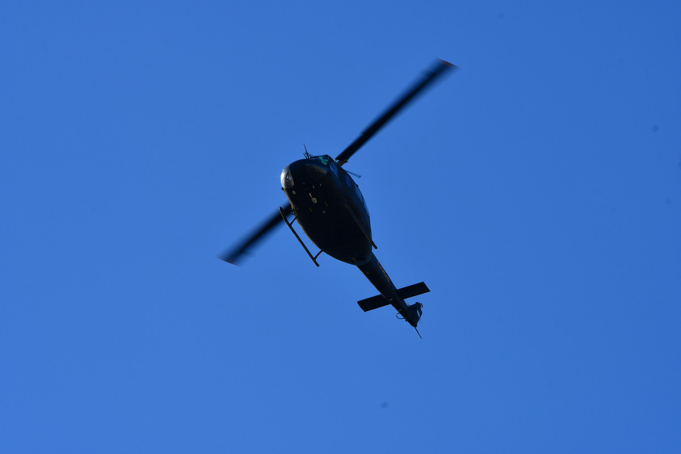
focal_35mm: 195
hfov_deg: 10.5
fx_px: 3688
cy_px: 227
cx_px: 340
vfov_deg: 7.0
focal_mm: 130
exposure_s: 1/320
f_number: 14
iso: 200
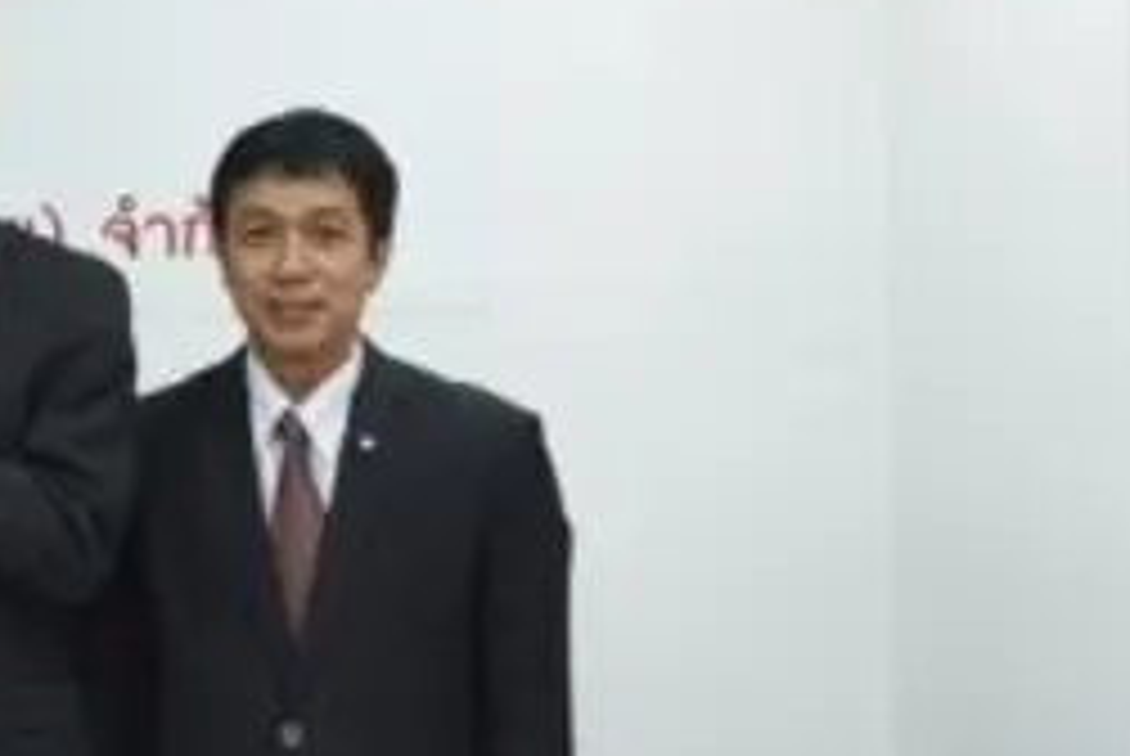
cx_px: -338
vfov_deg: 15.7
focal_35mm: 87
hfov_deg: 21.2
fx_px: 2734
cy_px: 461
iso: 800
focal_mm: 28
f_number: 4
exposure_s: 1/50
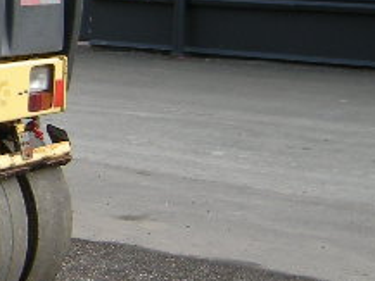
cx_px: -264
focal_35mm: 132
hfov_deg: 13.6
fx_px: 1431
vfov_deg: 11.2
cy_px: 17
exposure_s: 1/315
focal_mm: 4.7
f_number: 2.8
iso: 64
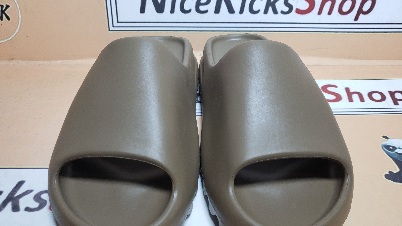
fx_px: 309
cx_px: 201
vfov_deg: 40.0
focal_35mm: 29
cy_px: 135
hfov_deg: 66.1
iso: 50
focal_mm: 4.3
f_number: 1.5
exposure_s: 1/370
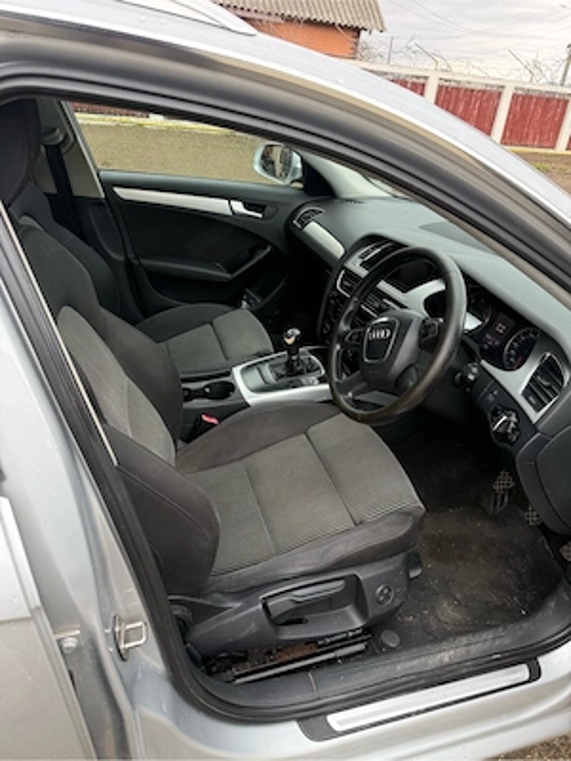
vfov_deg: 71.6
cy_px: 380
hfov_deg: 56.8
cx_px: 286
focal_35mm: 24
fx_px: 528
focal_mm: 6.76
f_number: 1.78
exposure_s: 1/119
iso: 200
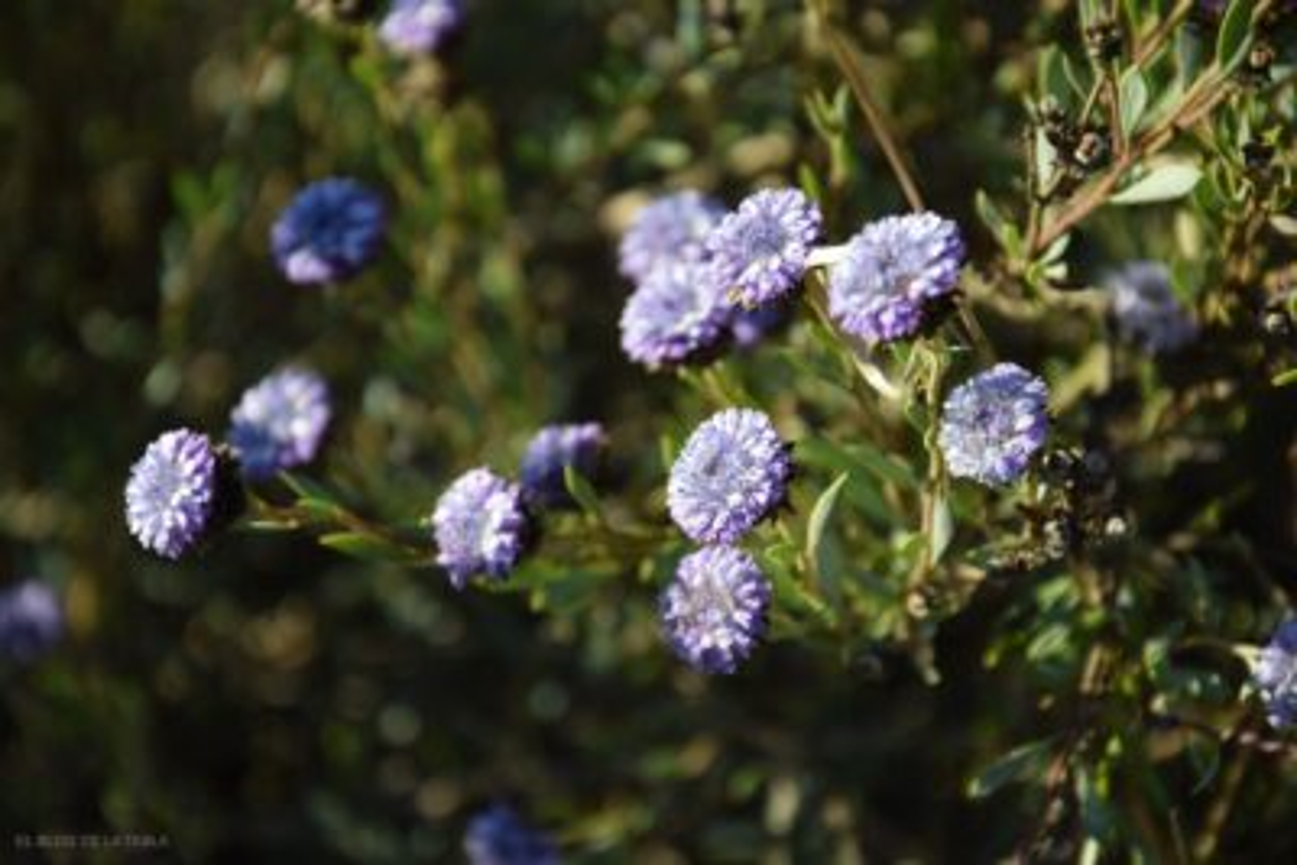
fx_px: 5676
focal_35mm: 158
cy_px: 432
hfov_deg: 13.0
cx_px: 648
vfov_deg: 8.7
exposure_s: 1/1000
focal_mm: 105
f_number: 5.6
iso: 560
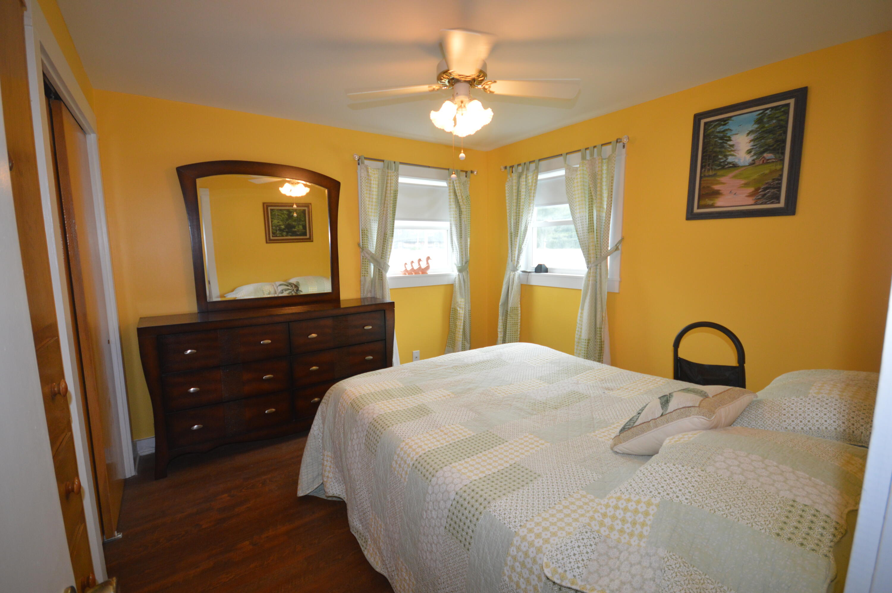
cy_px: 296
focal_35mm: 15
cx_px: 446
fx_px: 371
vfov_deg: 77.2
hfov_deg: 100.4
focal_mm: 10
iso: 560
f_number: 4
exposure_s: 1/60
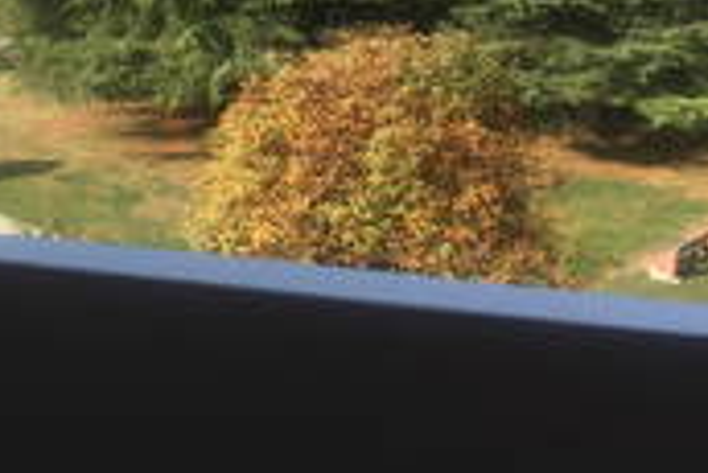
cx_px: -29
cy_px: -49
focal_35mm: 63
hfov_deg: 29.4
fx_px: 1240
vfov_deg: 20.6
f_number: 2.2
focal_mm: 4.15
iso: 32
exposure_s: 1/1522
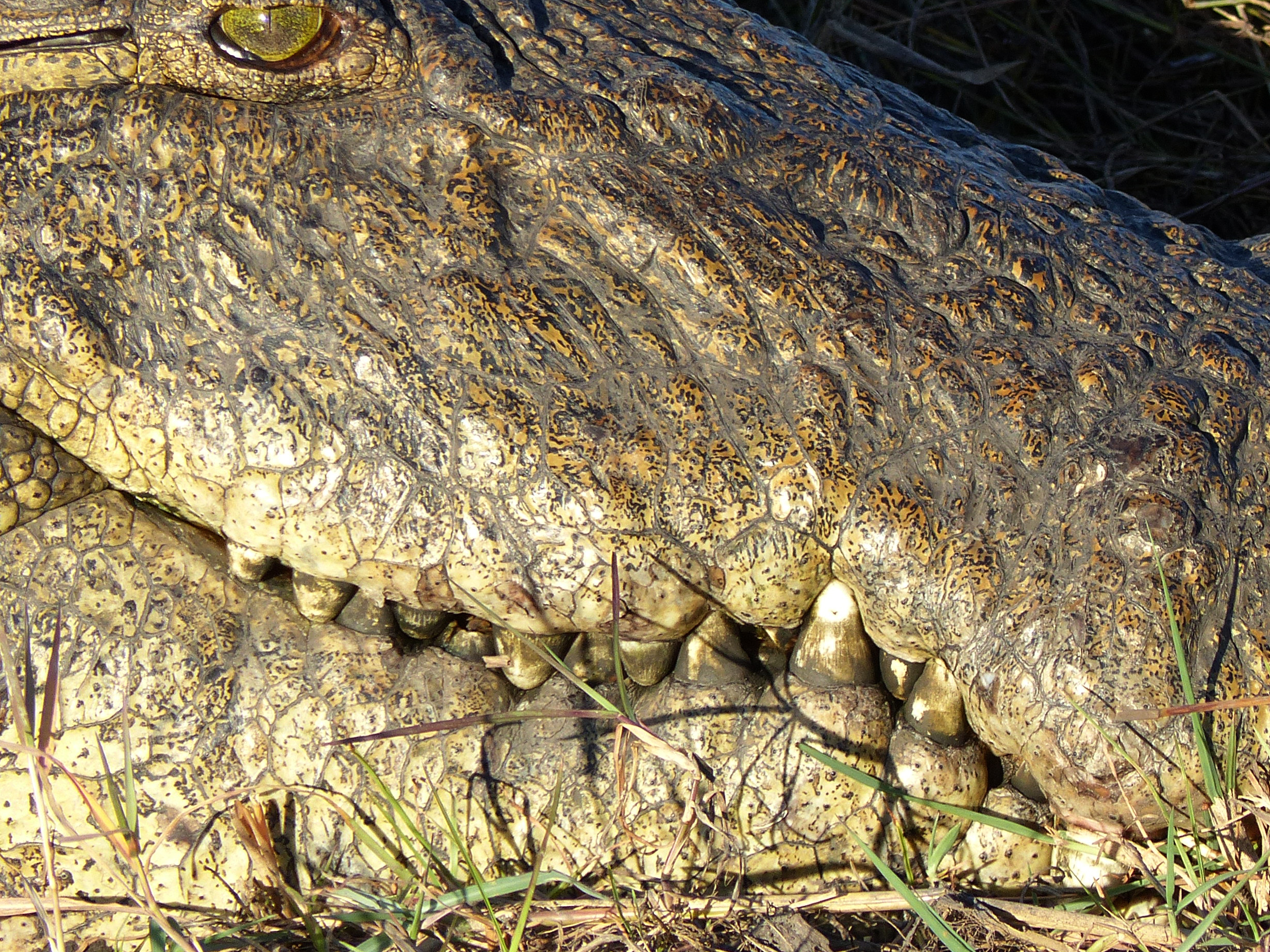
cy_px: 366
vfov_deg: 1.5
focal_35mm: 974
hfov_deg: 2.0
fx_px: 35734
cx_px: 982
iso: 100
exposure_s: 1/320
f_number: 4
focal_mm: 108
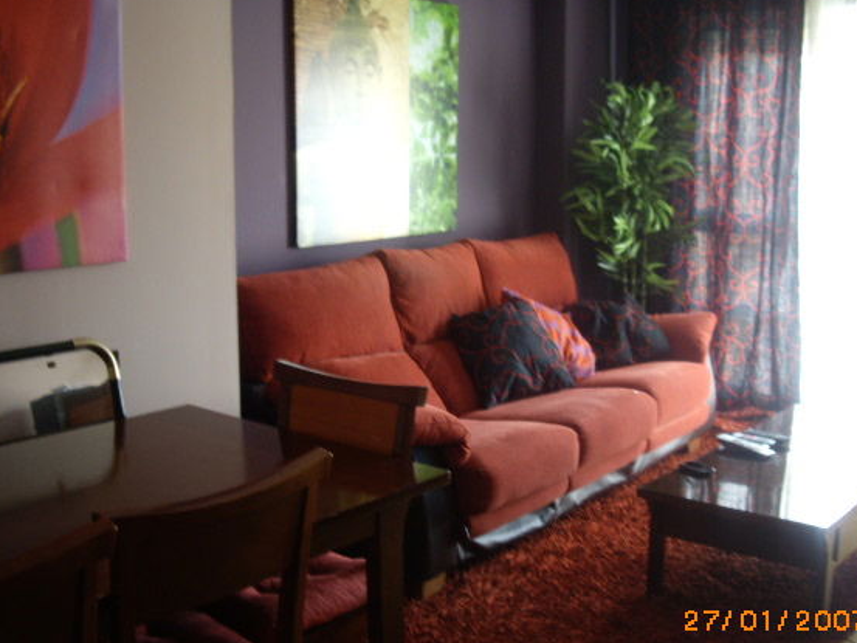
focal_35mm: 44
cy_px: 336
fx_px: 1090
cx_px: 484
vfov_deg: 32.9
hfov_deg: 42.9
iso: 200
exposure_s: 1/8
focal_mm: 7.9
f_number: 2.8
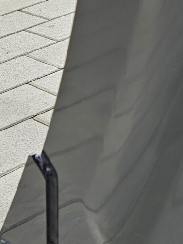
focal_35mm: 117
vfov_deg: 16.6
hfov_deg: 11.9
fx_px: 825
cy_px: 30
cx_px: 297
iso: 25
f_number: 1.8
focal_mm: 5.4
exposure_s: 1/120
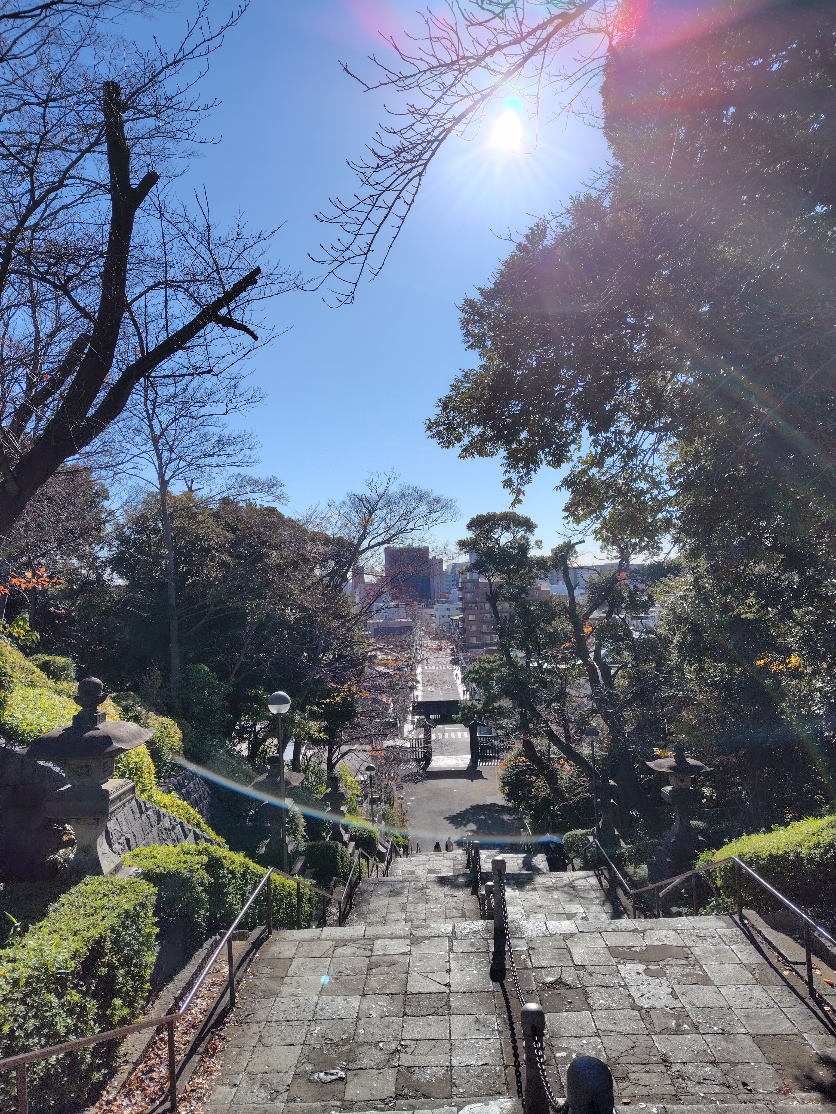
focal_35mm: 23
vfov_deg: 73.9
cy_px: 557
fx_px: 741
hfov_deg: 58.9
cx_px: 418
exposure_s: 1/1933
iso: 50
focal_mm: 5.6
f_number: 1.9
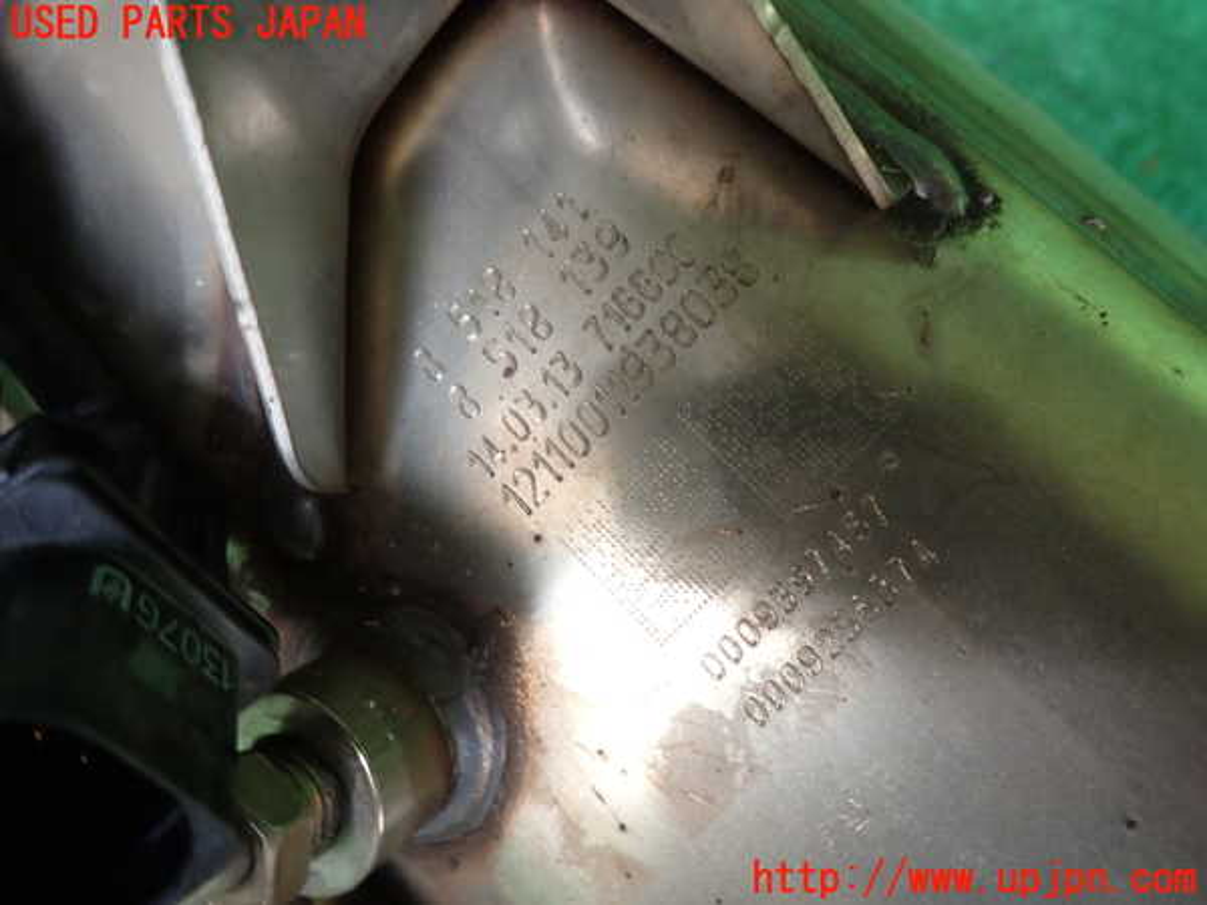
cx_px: 604
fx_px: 872
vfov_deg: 54.9
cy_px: 452
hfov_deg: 69.4
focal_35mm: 25
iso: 200
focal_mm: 4.5
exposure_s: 1/50
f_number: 2
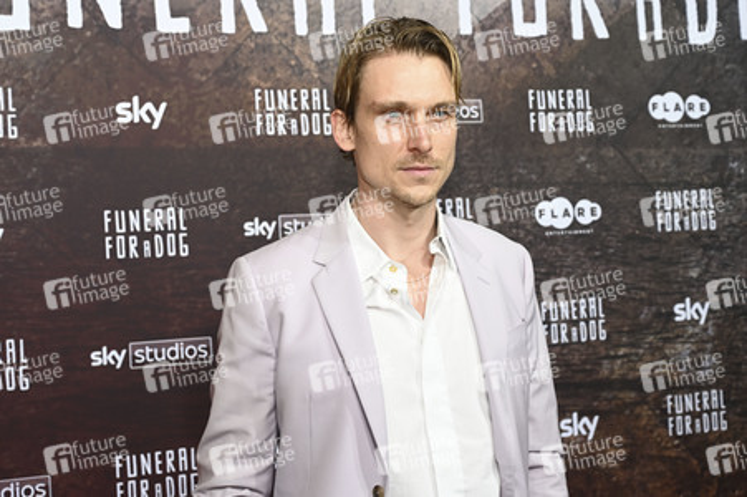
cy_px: 248
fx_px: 1244
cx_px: 374
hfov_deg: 33.4
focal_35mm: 60
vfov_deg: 22.6
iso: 400
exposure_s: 1/200
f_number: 6.3
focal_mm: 60
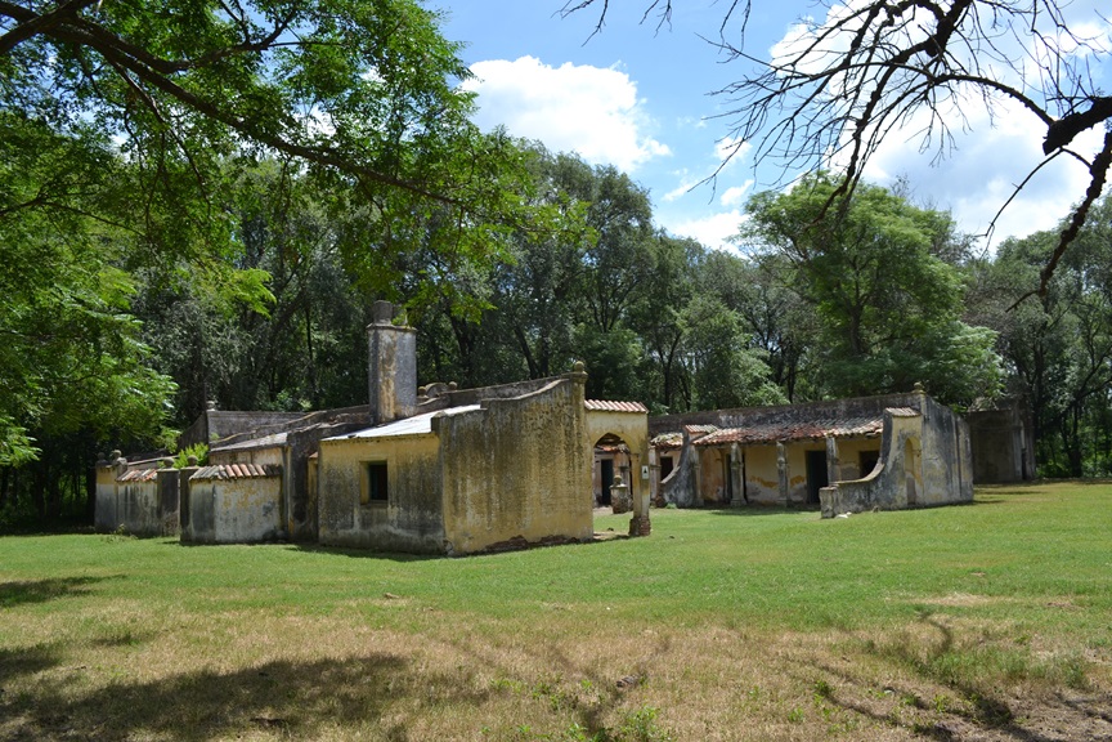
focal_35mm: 27
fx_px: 834
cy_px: 371
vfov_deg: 47.9
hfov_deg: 67.4
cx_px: 556
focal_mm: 18
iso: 100
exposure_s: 1/200
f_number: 7.1
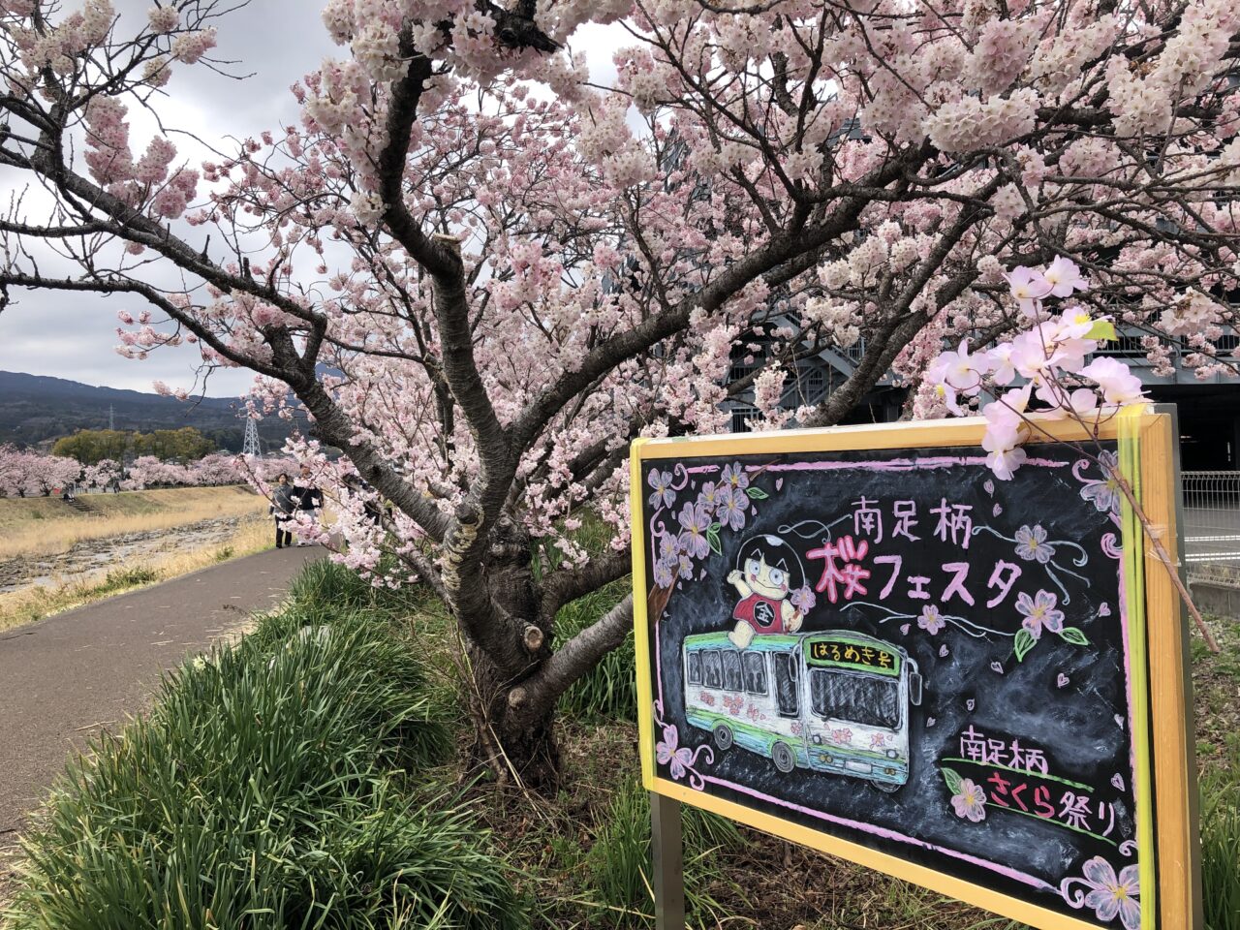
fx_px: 1003
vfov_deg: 49.7
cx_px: 620
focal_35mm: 28
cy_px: 465
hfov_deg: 63.4
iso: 20
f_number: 1.8
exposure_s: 1/906
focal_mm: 4
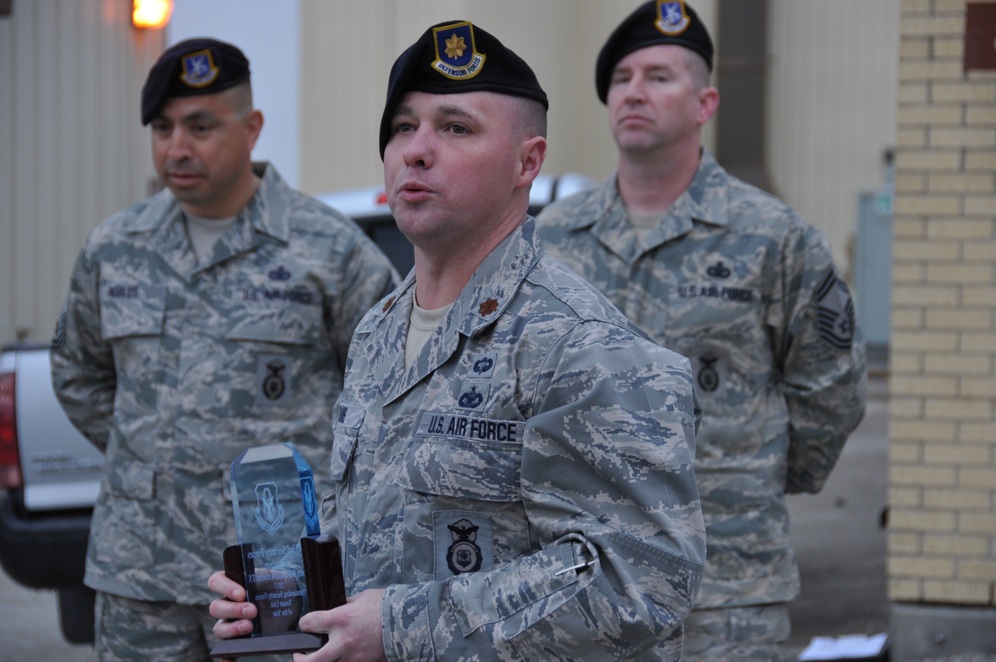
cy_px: 331
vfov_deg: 11.1
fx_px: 3399
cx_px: 498
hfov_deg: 16.7
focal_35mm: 123
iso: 400
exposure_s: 1/80
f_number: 5
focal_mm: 82
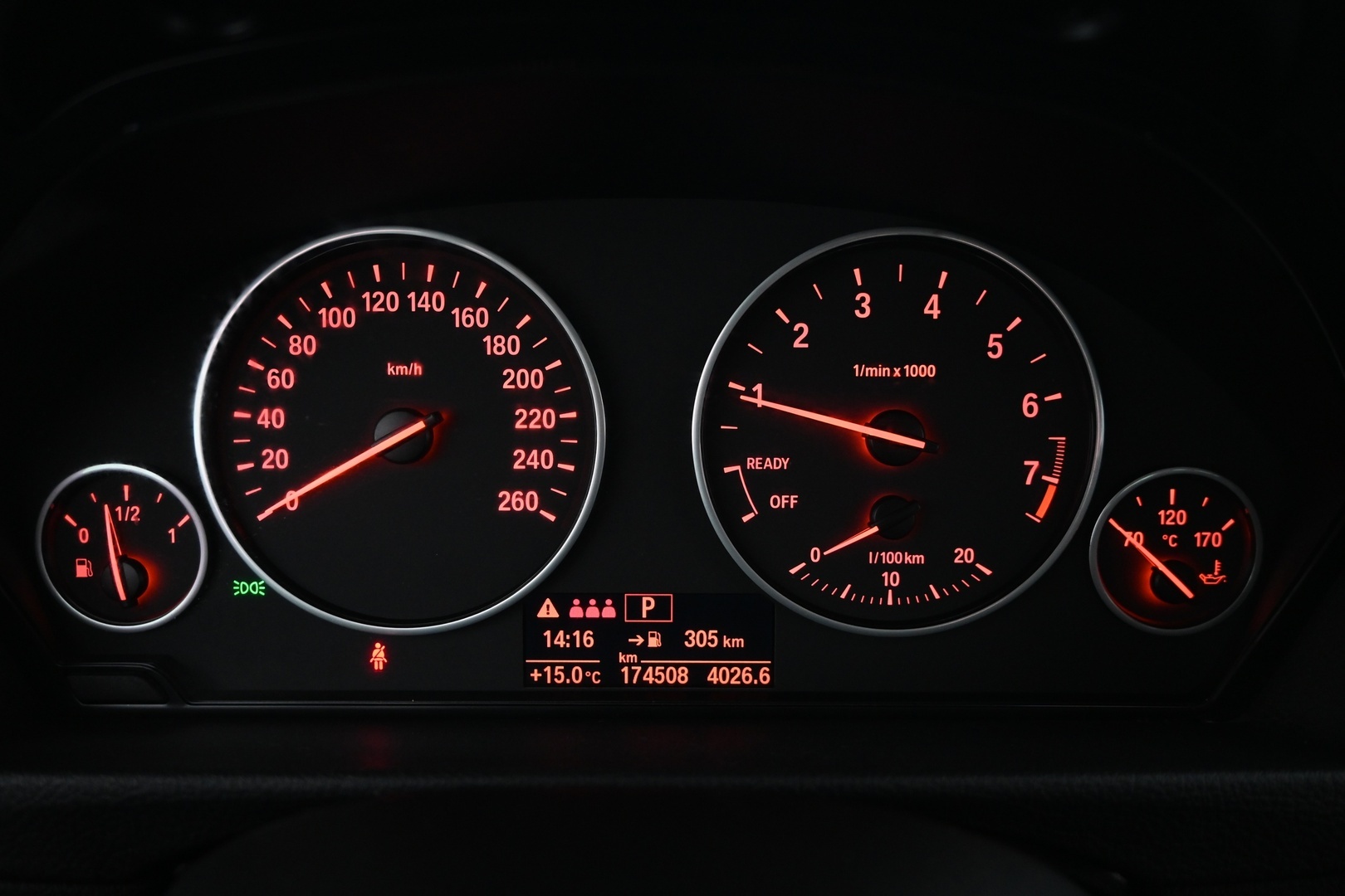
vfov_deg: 49.1
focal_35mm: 26
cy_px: 448
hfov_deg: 68.9
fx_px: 981
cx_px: 672
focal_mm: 17.5
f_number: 3.5
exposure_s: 1/20
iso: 1600
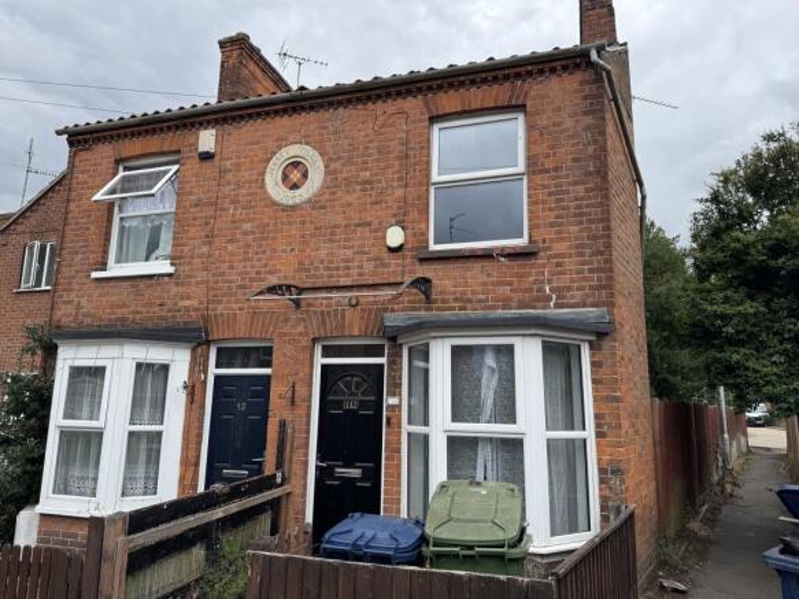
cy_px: 300
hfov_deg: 71.6
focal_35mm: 24
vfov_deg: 56.8
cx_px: 400
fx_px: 554
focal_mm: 6.76
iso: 80
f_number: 1.78
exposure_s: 1/1488
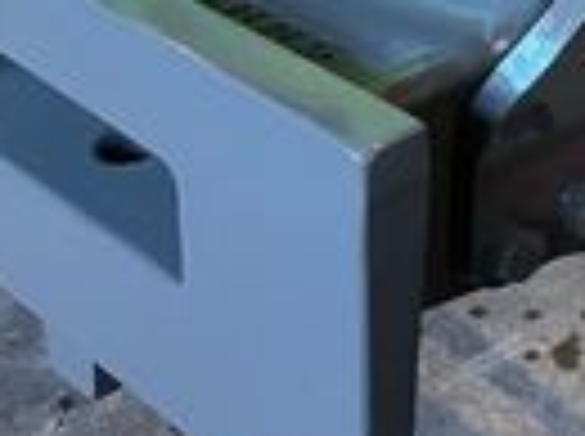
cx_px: 565
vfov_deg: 11.9
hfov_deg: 17.6
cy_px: -440
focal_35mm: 110
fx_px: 1856
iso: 400
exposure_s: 1/60
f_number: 1.6
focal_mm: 5.1
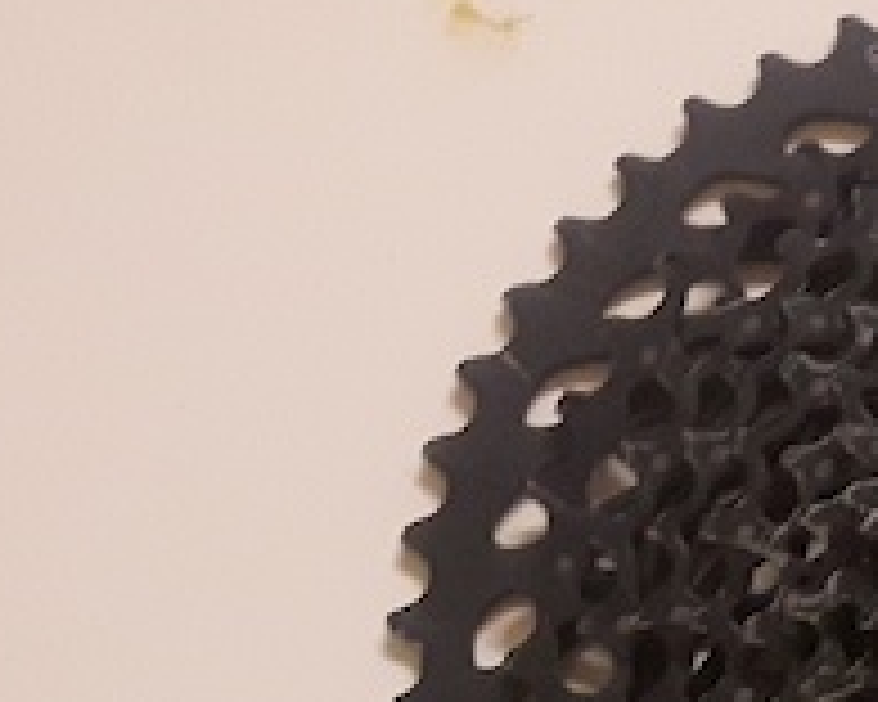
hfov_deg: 14.8
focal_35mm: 124
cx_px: 1157
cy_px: 1184
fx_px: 3222
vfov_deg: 11.7
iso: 320
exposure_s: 1/15
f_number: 1.9
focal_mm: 3.7
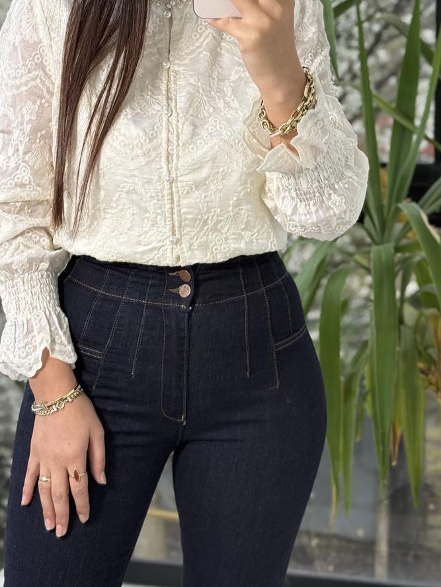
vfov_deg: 26.7
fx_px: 1223
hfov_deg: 20.4
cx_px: 225
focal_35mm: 72
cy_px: 157
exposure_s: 1/121
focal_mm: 6.76
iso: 64
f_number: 1.78
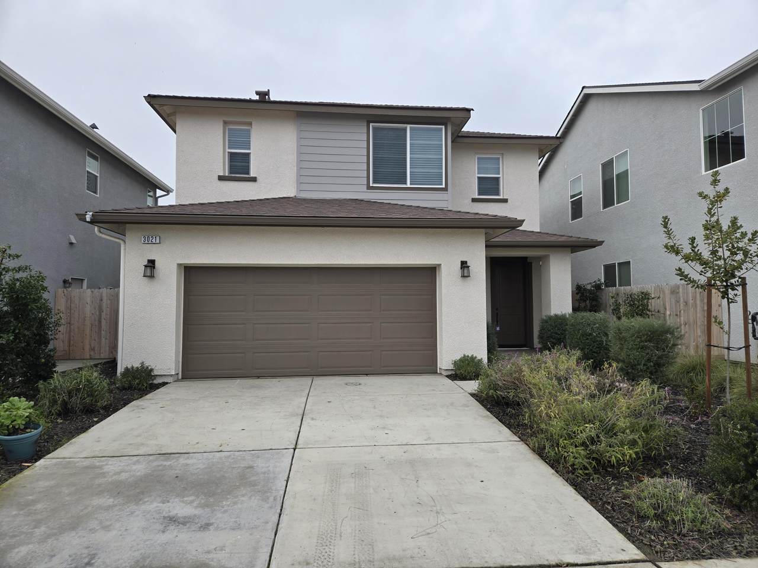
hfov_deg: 73.9
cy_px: 284
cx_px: 379
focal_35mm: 23
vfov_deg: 58.9
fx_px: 504
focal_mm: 5.4
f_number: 1.8
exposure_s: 1/1343
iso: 25
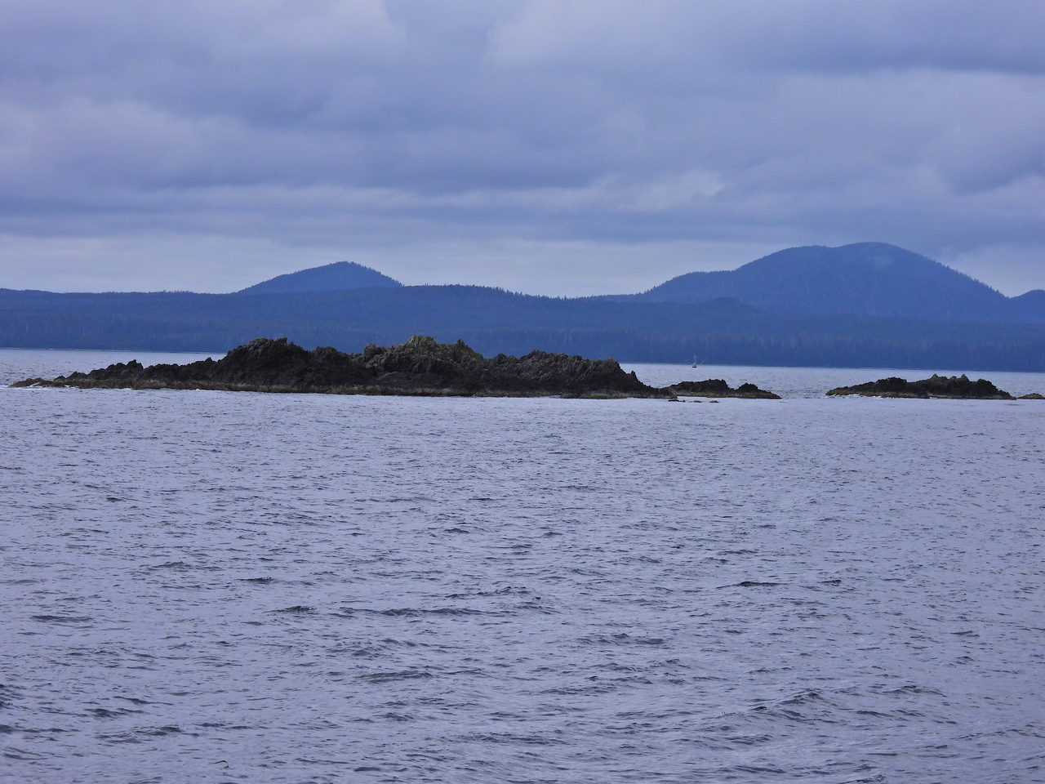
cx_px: 522
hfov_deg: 15.8
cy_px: 392
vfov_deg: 11.9
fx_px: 3774
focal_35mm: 125
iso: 100
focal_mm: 22.3
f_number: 4
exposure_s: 1/2000
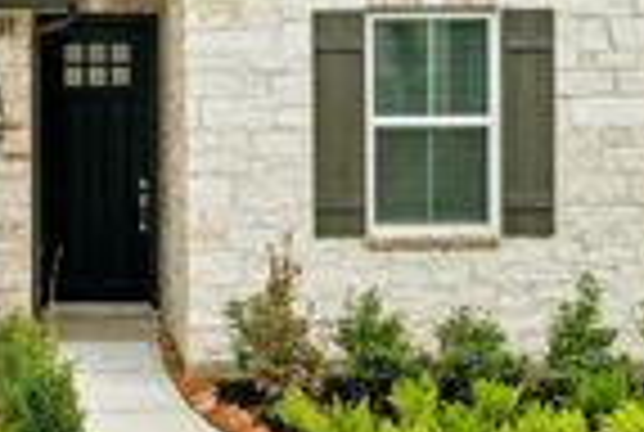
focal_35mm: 122
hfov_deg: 16.5
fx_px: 2187
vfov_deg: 11.3
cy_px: 155
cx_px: 41
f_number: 9
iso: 160
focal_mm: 35
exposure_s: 1/160
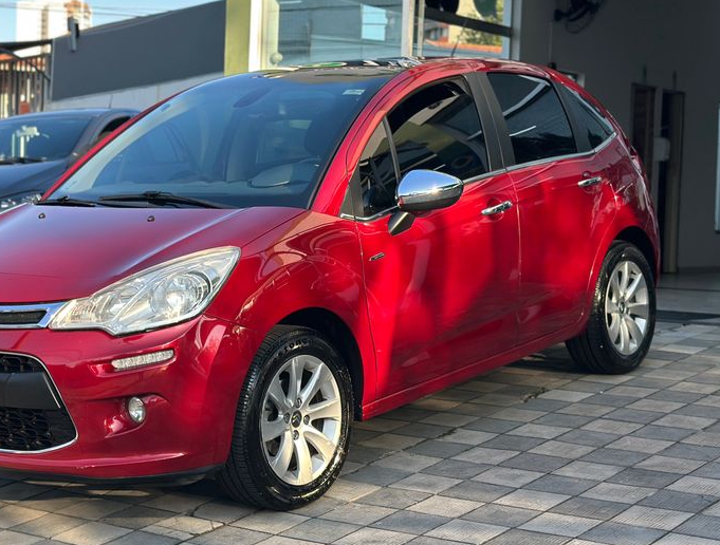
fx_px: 1399
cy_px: 256
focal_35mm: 67
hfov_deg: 28.7
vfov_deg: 22.1
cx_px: 252
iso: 80
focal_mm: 6.86
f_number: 1.78
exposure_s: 1/672
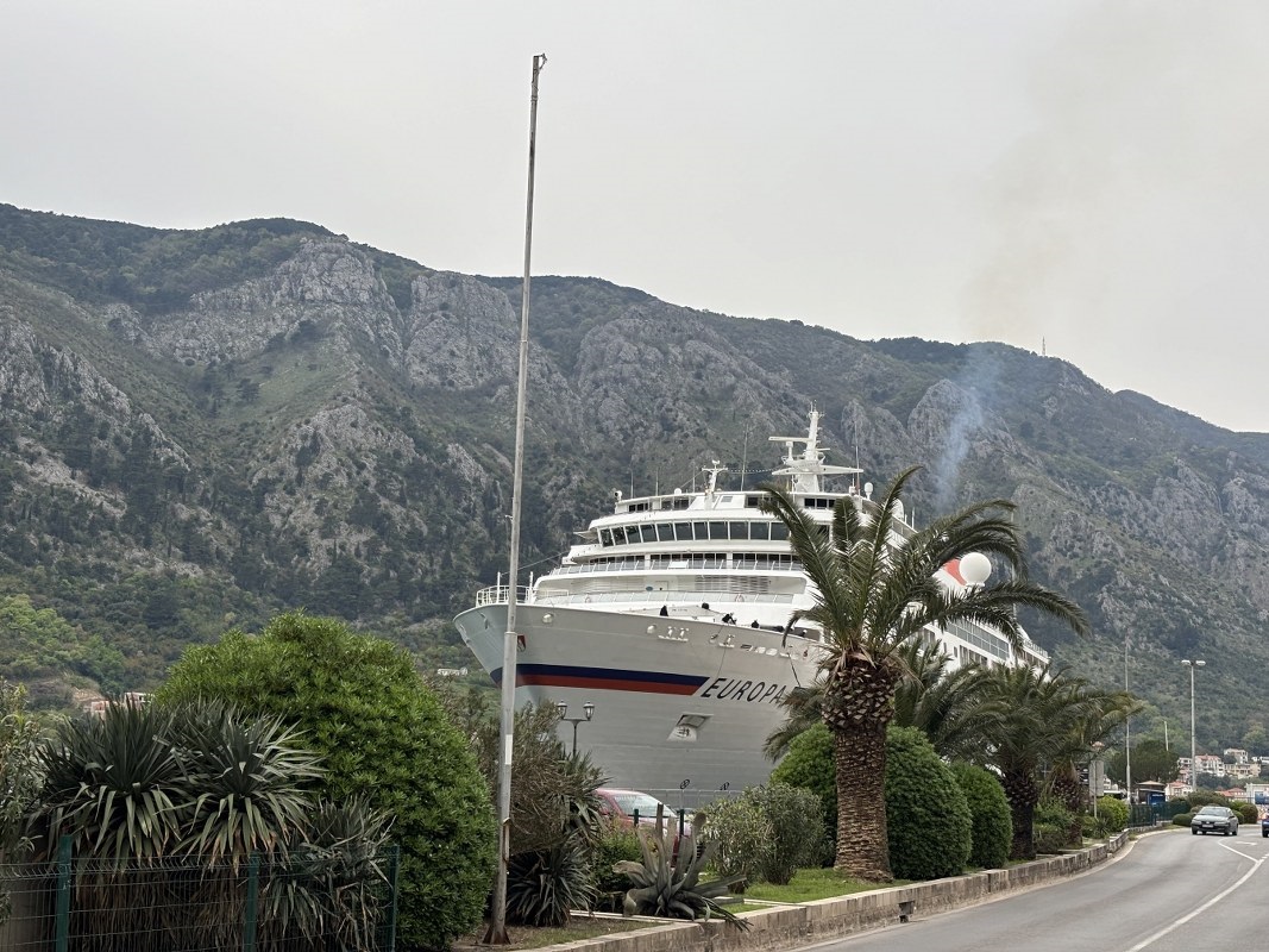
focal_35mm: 52
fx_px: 1906
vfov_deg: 28.0
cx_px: 634
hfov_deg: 36.8
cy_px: 476
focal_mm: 5.96
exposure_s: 1/346
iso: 32
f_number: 1.6
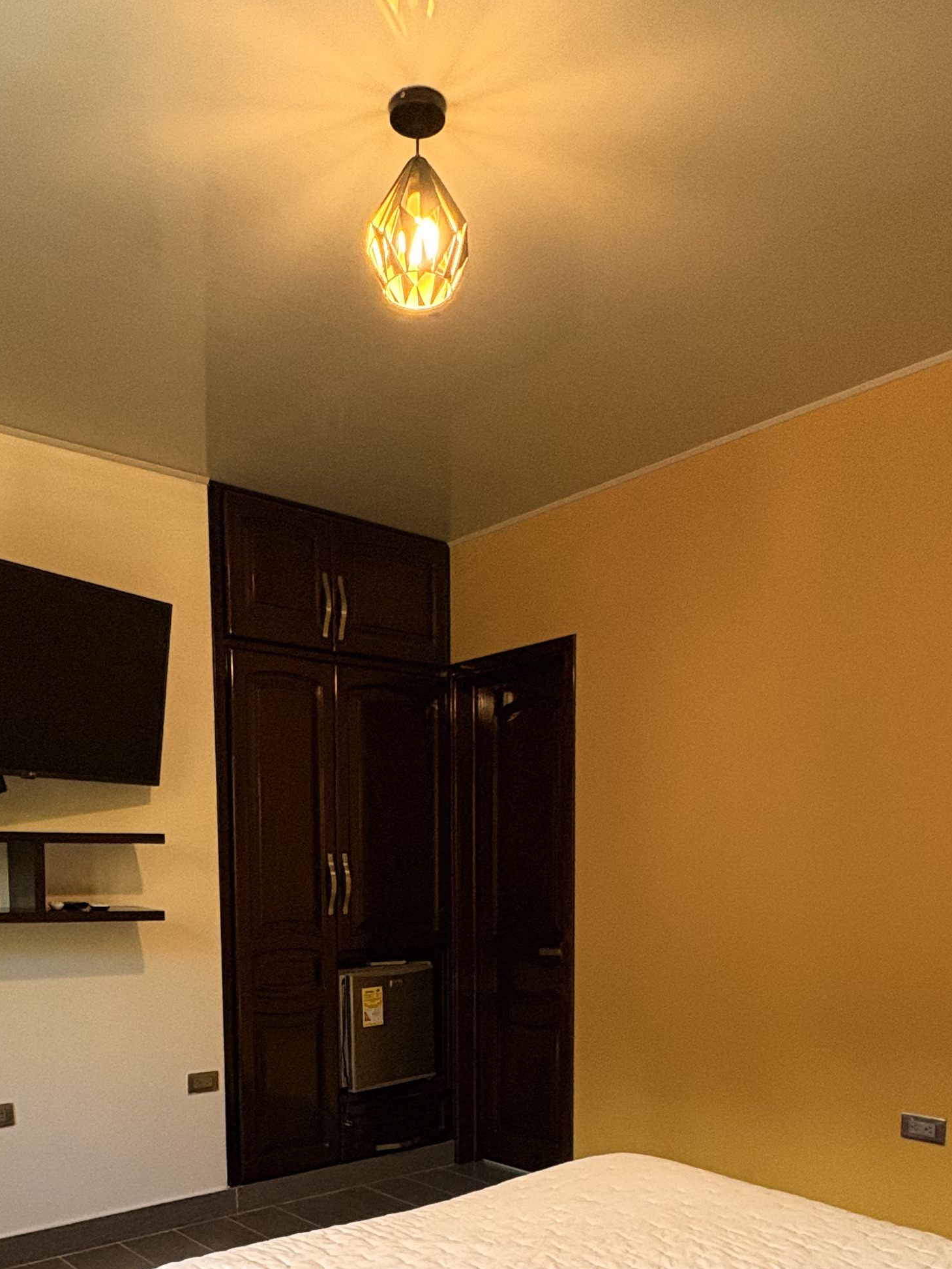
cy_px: 990
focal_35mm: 29
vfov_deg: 57.7
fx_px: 1063
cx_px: 398
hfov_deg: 48.0
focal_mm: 2.22
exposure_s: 1/60
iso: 400
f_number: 2.2
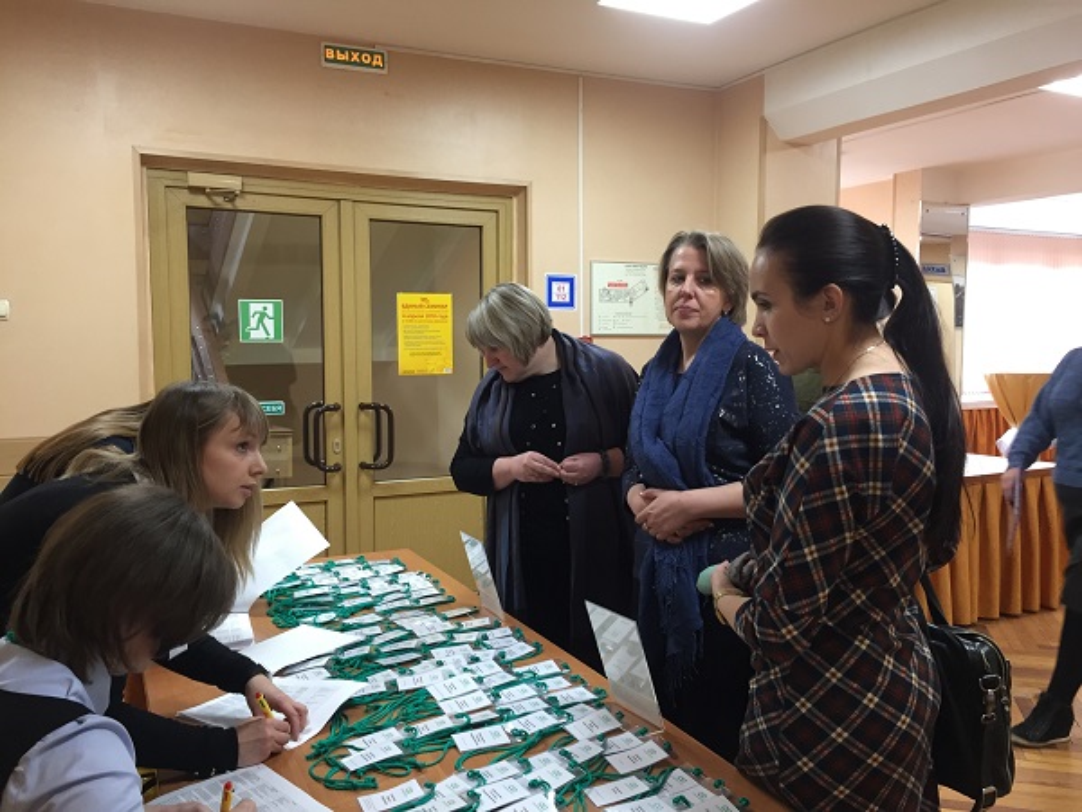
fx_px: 906
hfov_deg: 61.7
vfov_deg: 48.2
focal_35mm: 29
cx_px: 541
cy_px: 406
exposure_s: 1/33
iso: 125
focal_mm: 4.15
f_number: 2.2
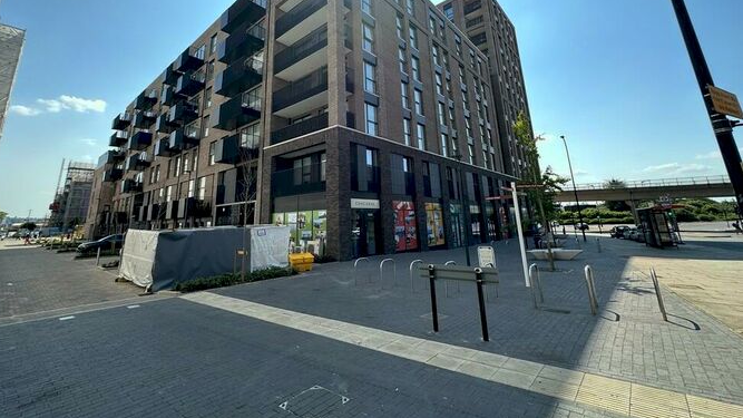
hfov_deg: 99.3
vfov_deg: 65.5
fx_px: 315
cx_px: 354
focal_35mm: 16
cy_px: 144
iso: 40
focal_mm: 2.22
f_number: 2.2
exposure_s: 1/640
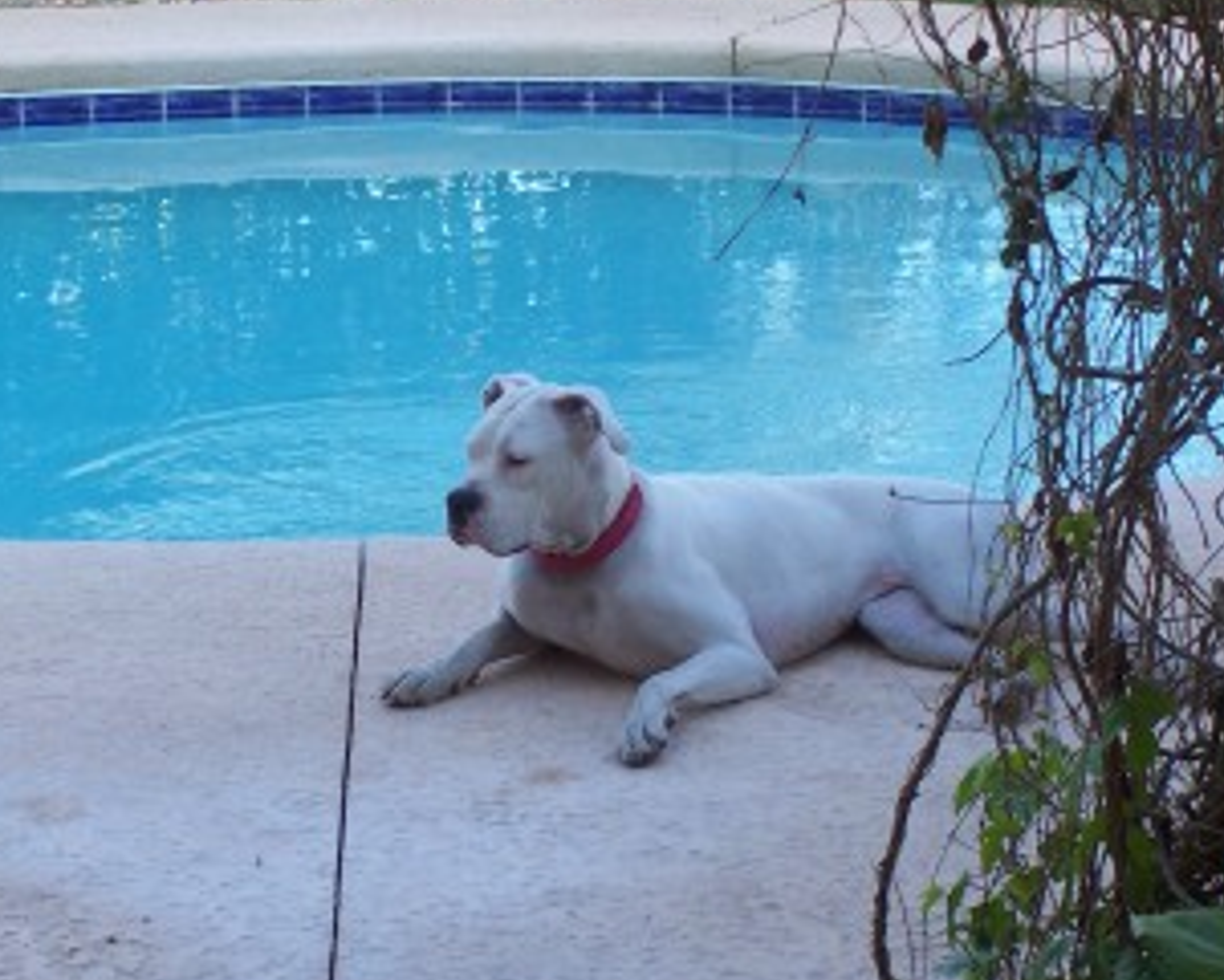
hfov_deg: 13.4
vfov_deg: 10.7
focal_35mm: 144
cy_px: 419
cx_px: 590
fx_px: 5218
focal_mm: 16.8
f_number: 4.8
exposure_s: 1/90
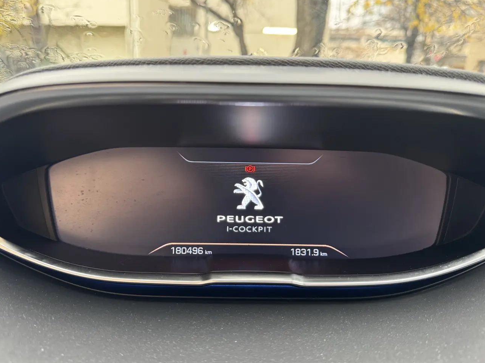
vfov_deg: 51.3
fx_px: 378
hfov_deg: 65.3
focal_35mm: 27
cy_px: 188
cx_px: 239
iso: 200
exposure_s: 1/62
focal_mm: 6.76
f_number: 1.78
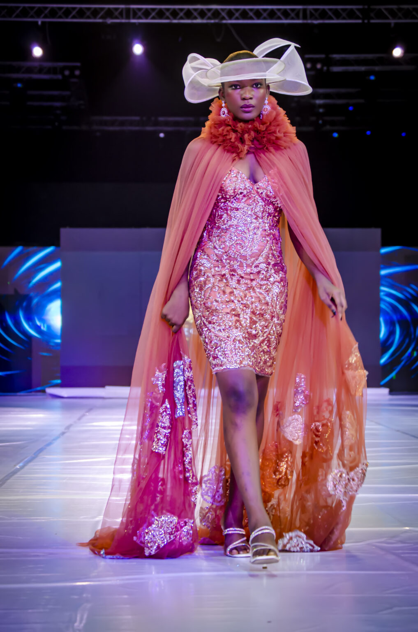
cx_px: 209
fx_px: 1732
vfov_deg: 20.7
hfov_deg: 13.8
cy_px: 316
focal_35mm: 99
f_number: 4.2
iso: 800
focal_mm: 66
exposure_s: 1/125
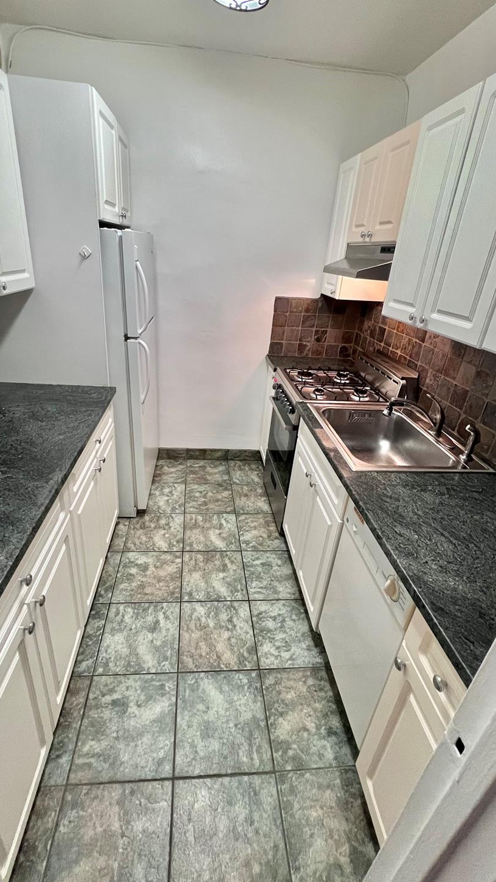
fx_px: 351
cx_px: 226
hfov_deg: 70.4
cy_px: 423
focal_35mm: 15
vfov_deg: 102.9
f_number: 1.8
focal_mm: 1.57
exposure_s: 1/60
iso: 320
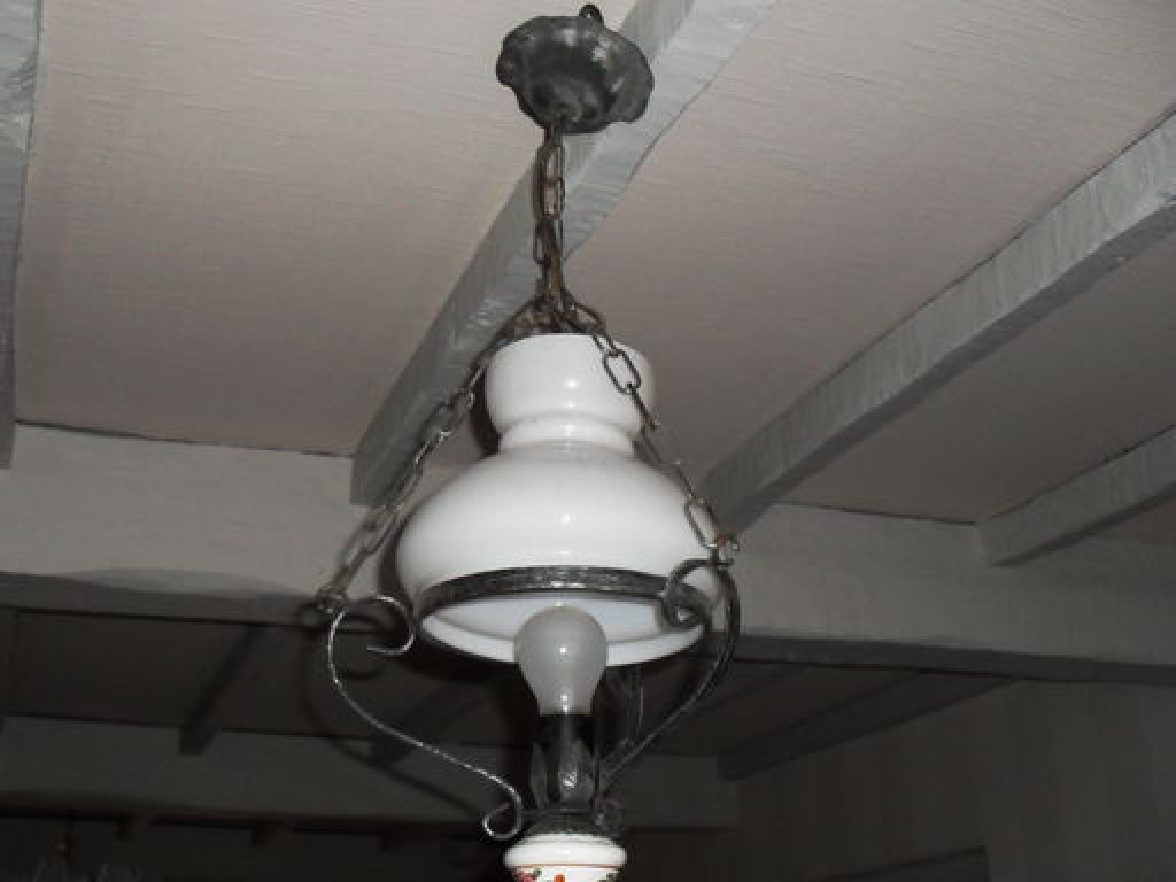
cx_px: 505
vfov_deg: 35.1
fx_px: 1393
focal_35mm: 41
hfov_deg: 45.7
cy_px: 443
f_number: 3.2
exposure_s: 1/45
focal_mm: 6.3
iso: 200
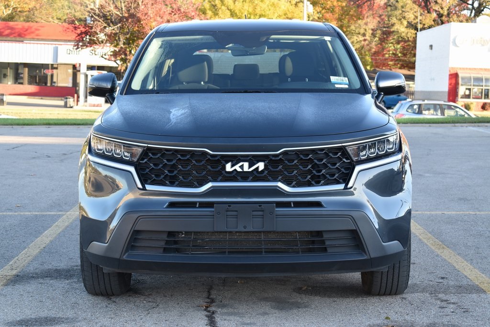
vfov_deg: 16.6
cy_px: 164
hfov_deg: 24.6
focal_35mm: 82
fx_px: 1123
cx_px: 245
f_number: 5.6
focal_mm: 55
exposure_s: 1/125
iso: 400
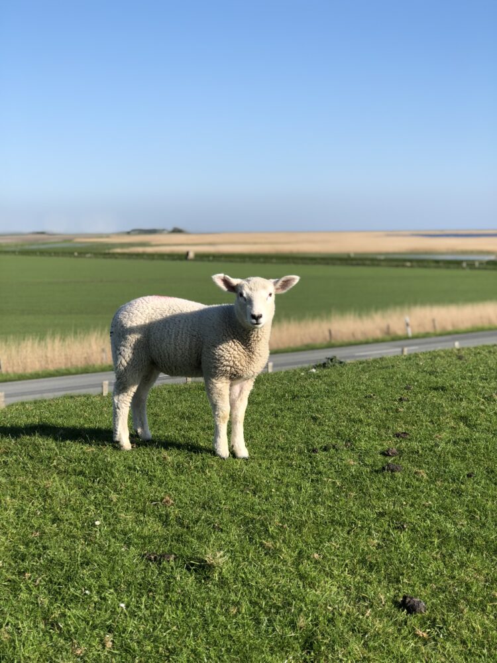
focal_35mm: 57
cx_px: 248
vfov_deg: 33.8
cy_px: 332
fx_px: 1091
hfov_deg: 25.7
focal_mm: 6.6
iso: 20
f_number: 2.8
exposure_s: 1/706
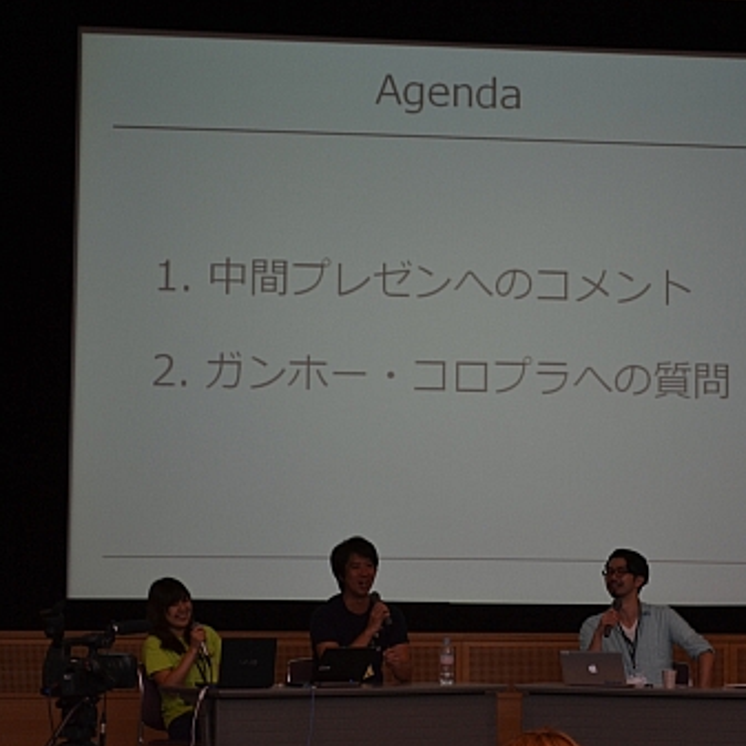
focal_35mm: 107
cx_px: 487
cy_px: 372
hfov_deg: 16.3
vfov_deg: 16.3
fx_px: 2600
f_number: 5.6
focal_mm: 55
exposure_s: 1/50
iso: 400
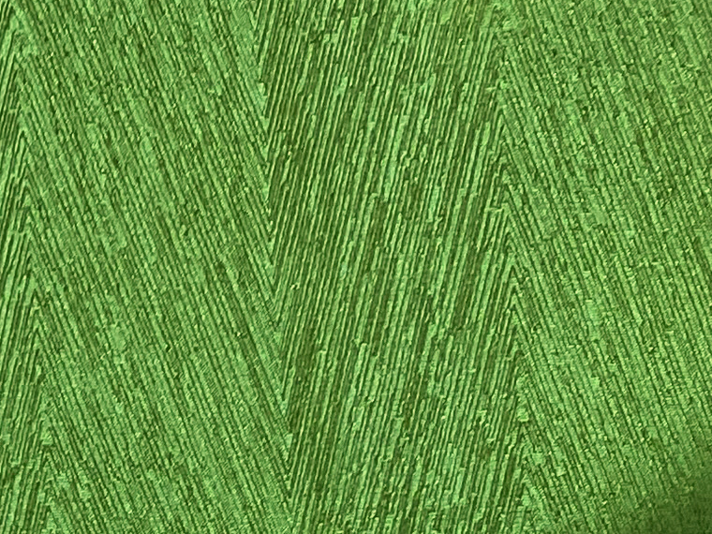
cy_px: 1007
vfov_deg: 10.1
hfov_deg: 12.3
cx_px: -817
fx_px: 2838
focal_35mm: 138
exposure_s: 1/100
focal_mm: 4.25
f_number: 1.8
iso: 80
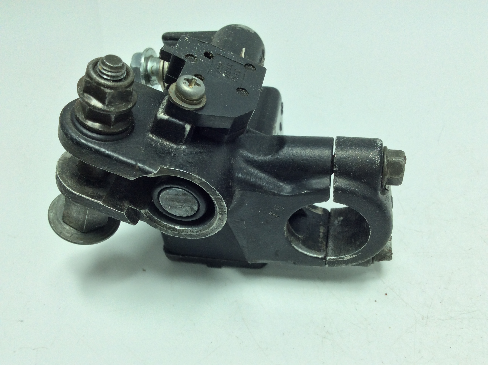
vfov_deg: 44.1
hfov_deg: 56.9
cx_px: 244
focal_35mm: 32
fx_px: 450
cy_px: 182
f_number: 2.4
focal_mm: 3.3
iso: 32
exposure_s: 1/304
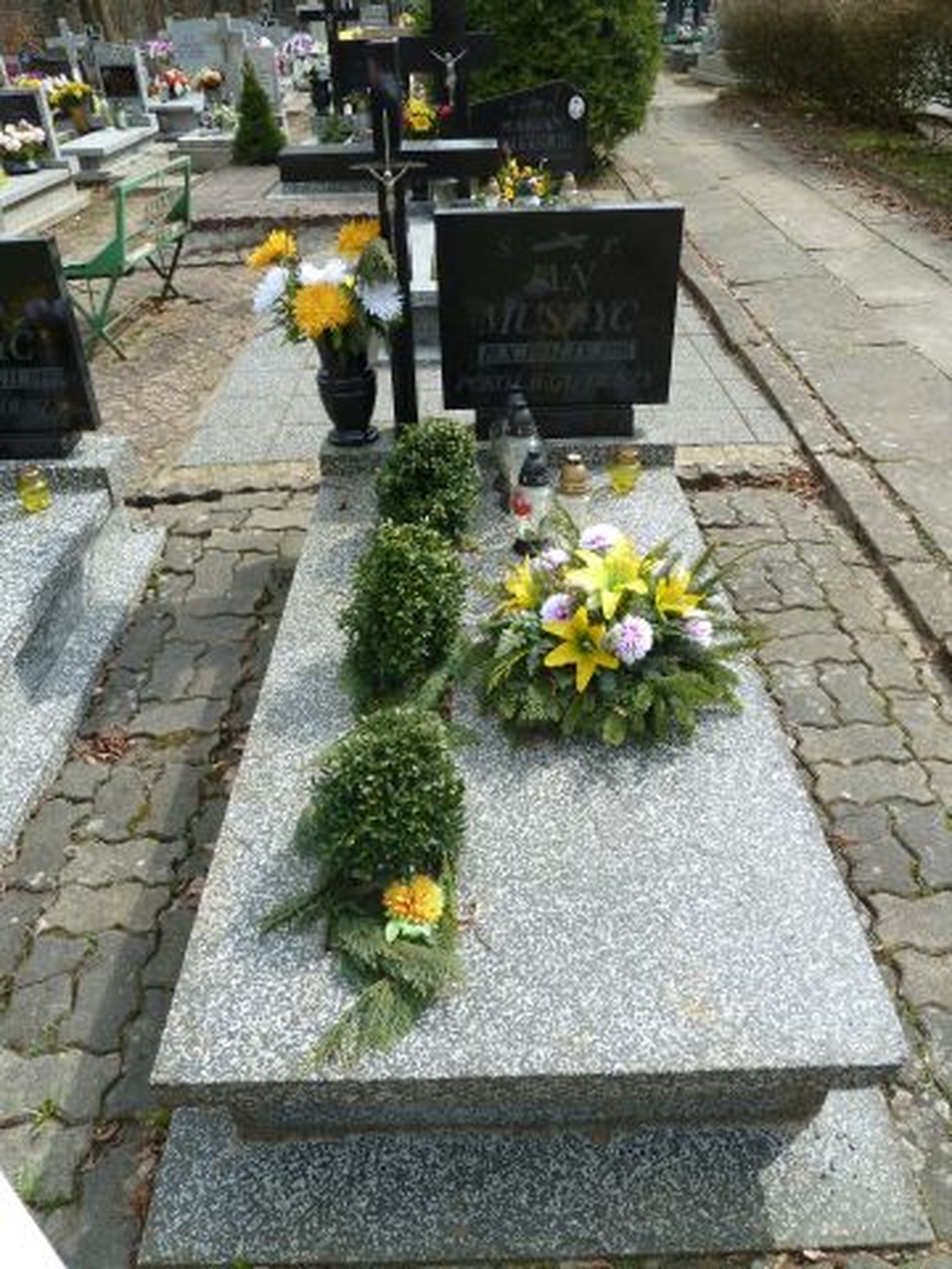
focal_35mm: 25
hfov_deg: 54.9
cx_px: 476
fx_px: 917
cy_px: 634
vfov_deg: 69.4
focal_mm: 4.1
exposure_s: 1/250
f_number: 4
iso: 80
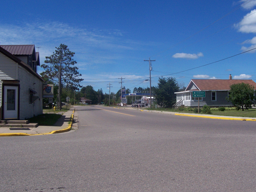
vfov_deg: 32.8
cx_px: 143
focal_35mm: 44
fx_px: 325
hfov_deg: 42.9
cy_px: 81
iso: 80
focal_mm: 5.6
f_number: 5.1
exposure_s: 1/740
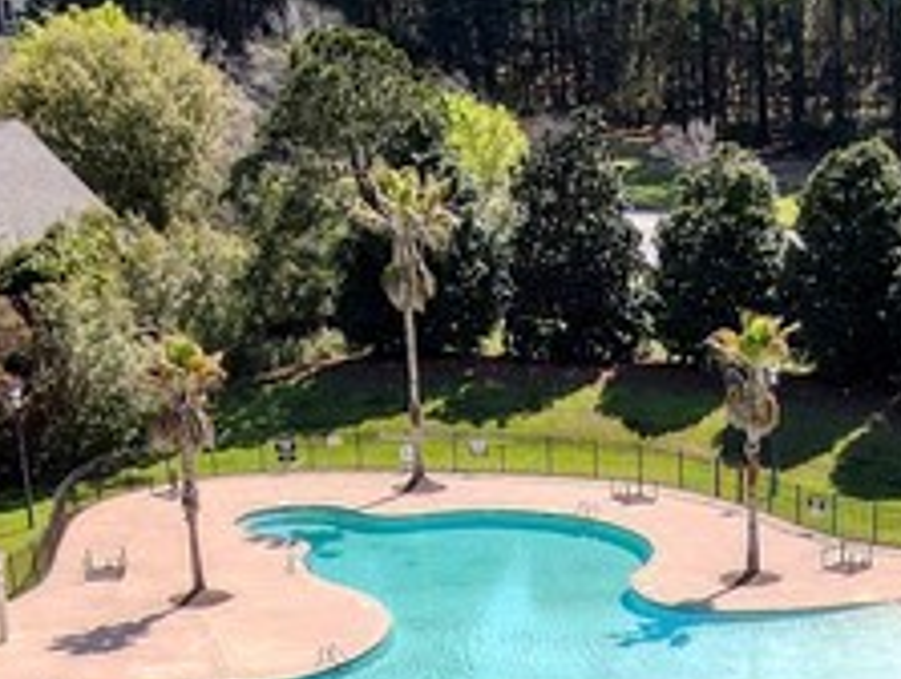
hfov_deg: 17.5
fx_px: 2868
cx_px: 861
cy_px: 1508
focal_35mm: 110
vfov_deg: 11.6
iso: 100
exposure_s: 1/400
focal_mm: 4.5
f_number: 2.8
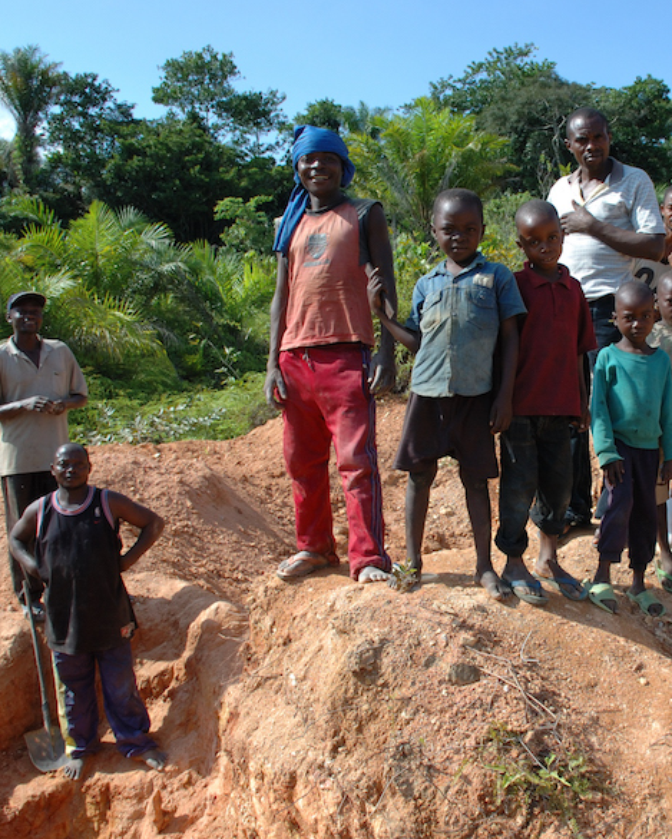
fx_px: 913
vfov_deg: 49.4
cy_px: 427
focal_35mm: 37
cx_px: 503
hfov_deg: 39.4
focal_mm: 17
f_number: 8
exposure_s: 1/250
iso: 200
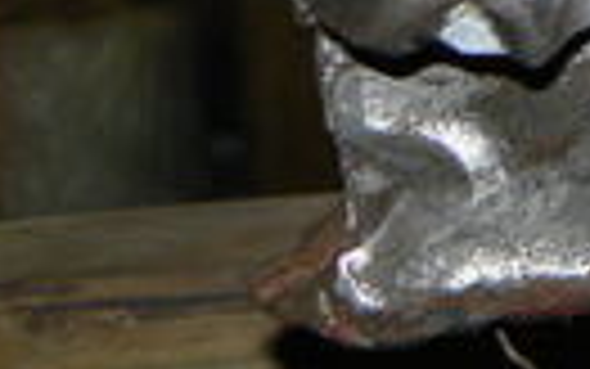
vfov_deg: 6.6
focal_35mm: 187
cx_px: 1401
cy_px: -621
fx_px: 3008
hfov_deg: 9.9
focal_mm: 6
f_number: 2.8
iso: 100
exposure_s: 1/30
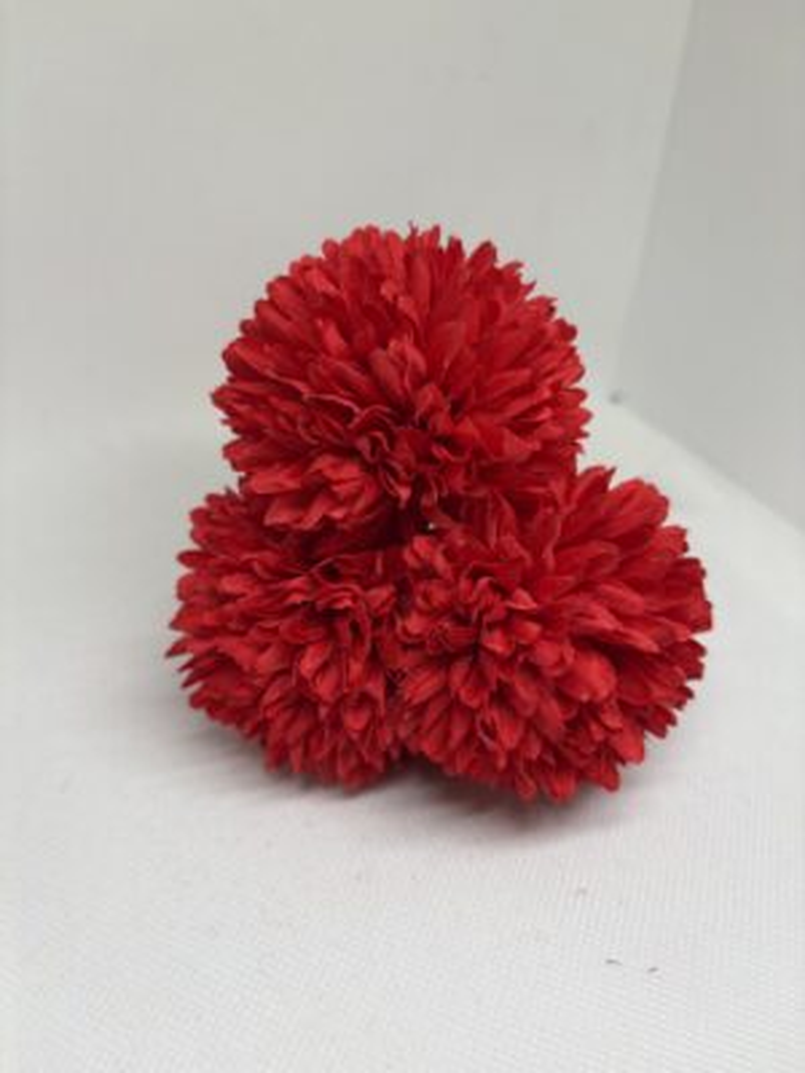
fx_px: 806
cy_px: 536
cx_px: 402
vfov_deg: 67.3
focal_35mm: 26
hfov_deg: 53.1
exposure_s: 1/152
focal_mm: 5.96
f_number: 1.6
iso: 32
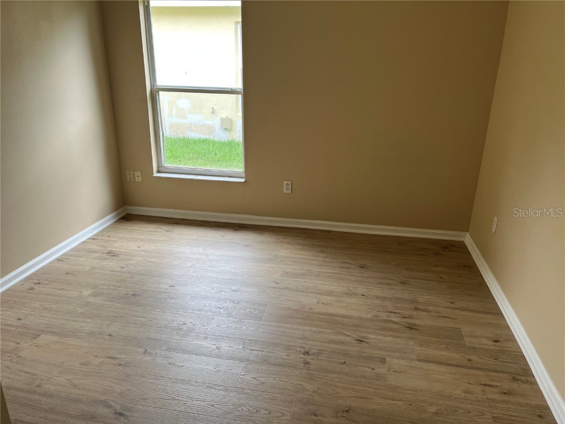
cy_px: 212
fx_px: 424
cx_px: 282
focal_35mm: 26
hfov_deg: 67.3
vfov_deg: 53.1
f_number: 1.6
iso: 50
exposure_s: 1/122
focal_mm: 5.1
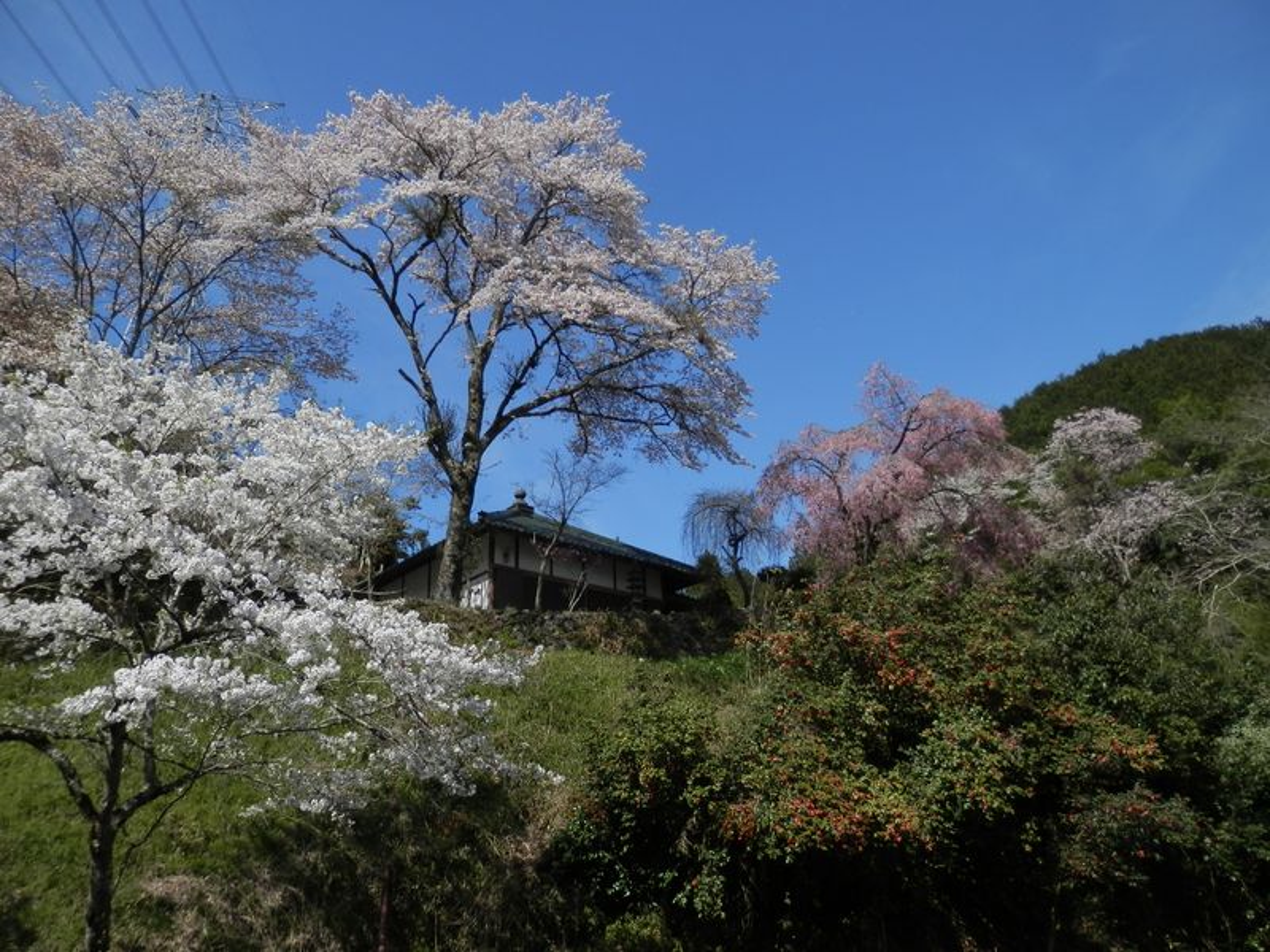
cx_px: 635
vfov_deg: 54.9
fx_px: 917
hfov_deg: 69.4
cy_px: 476
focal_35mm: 25
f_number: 8.7
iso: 80
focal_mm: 4.5
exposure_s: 1/160
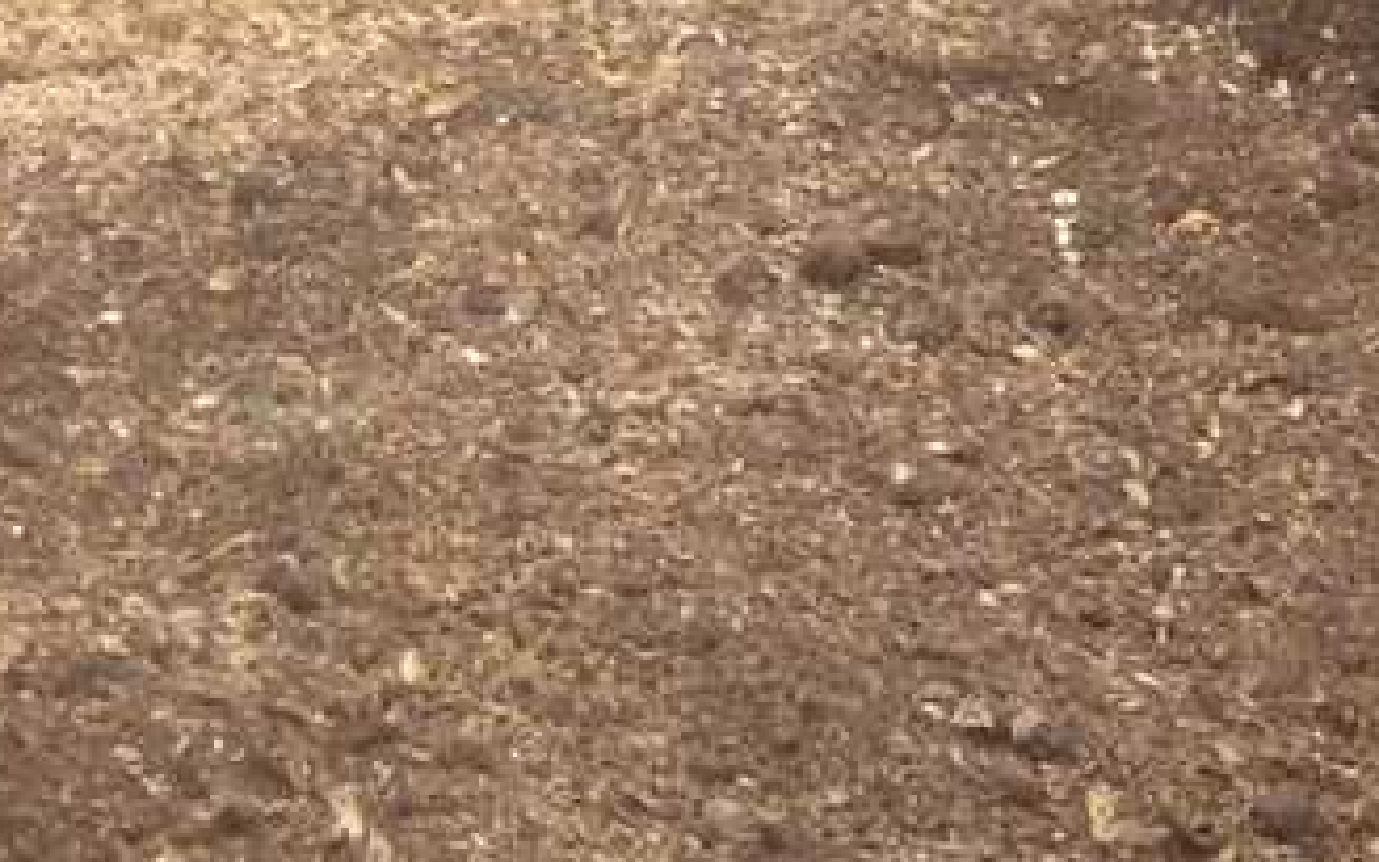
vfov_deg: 8.1
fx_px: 5675
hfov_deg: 13.8
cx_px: 254
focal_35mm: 151
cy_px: -1072
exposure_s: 1/295
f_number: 2.4
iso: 50
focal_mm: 4.28
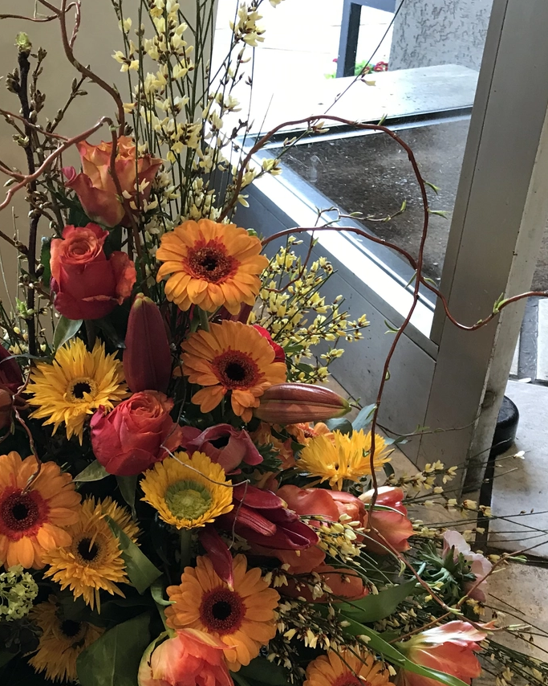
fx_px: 973
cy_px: 438
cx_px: 181
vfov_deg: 38.5
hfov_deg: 31.2
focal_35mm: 48
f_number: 1.8
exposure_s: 1/17
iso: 40
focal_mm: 3.99
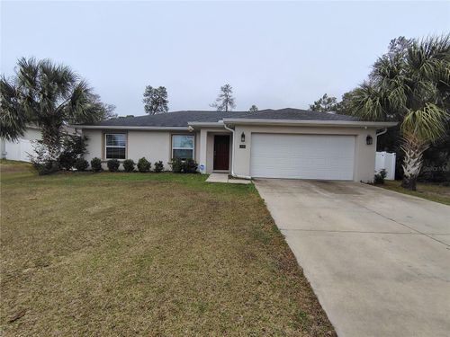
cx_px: 225
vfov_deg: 78.1
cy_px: 168
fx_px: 208
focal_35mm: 16
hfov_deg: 94.5
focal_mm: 2.13
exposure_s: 1/290
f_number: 2.2
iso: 100
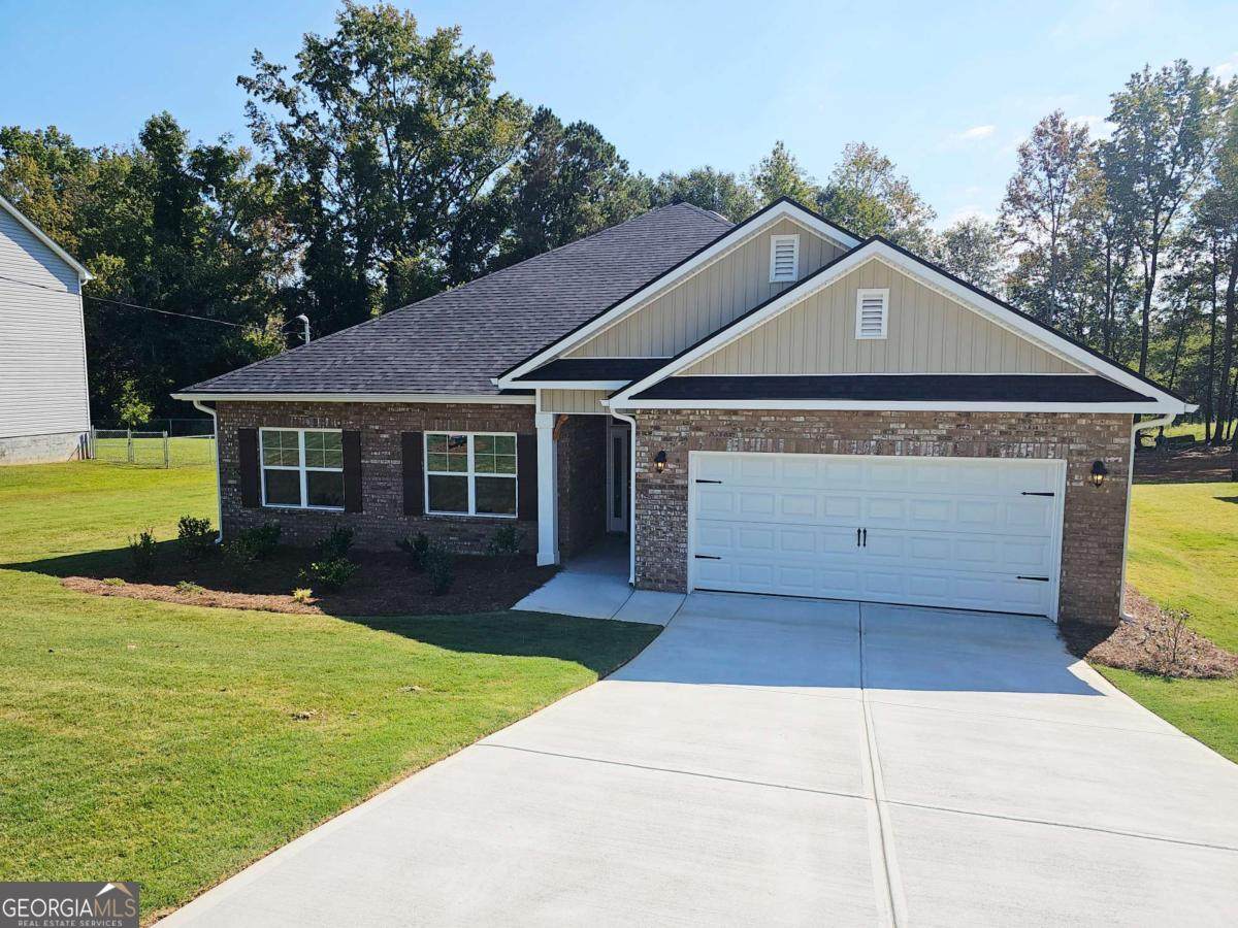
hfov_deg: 73.9
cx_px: 619
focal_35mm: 23
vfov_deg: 58.9
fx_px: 823
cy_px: 464
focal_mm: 6.3
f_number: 1.7
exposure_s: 1/909
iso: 10
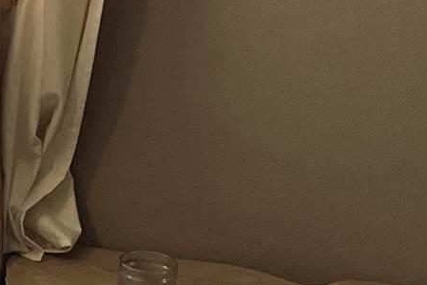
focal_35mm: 185
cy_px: 106
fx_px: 2193
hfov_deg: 10.0
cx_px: -522
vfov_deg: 7.4
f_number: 1.6
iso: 125
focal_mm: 5.1
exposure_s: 1/120
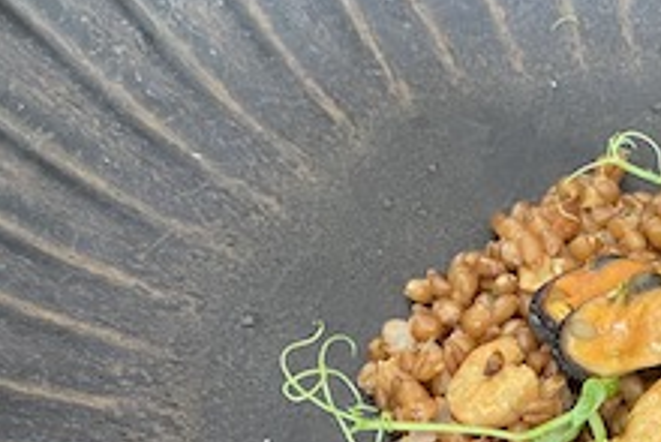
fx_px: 1470
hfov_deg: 24.7
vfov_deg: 16.6
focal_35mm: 80
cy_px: 478
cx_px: 586
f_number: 1.8
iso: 320
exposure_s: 1/60
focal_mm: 4.25
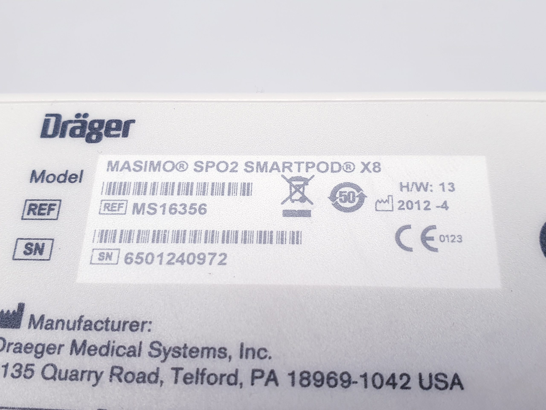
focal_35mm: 26
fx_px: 410
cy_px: 205
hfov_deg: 67.3
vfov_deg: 53.1
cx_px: 273
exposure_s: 1/50
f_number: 2.4
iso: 50
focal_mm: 4.3
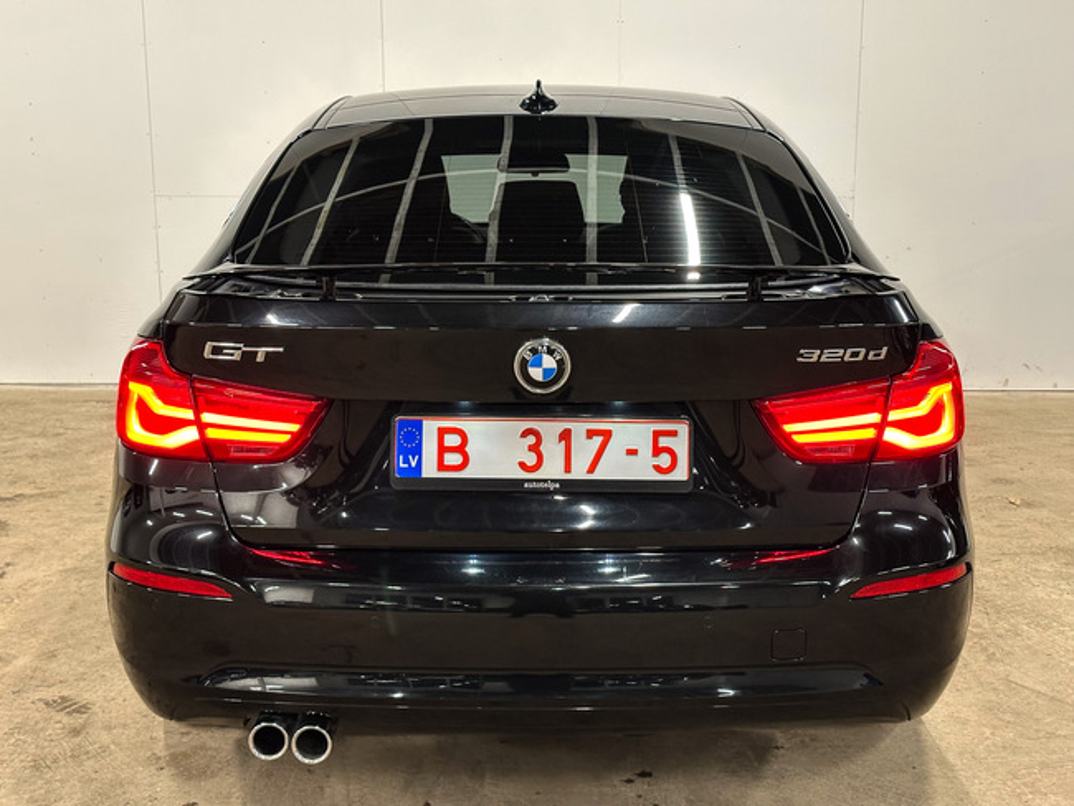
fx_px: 1490
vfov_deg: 30.3
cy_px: 403
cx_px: 537
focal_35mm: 48
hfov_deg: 39.6
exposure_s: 1/35
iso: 200
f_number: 1.8
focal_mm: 6.86
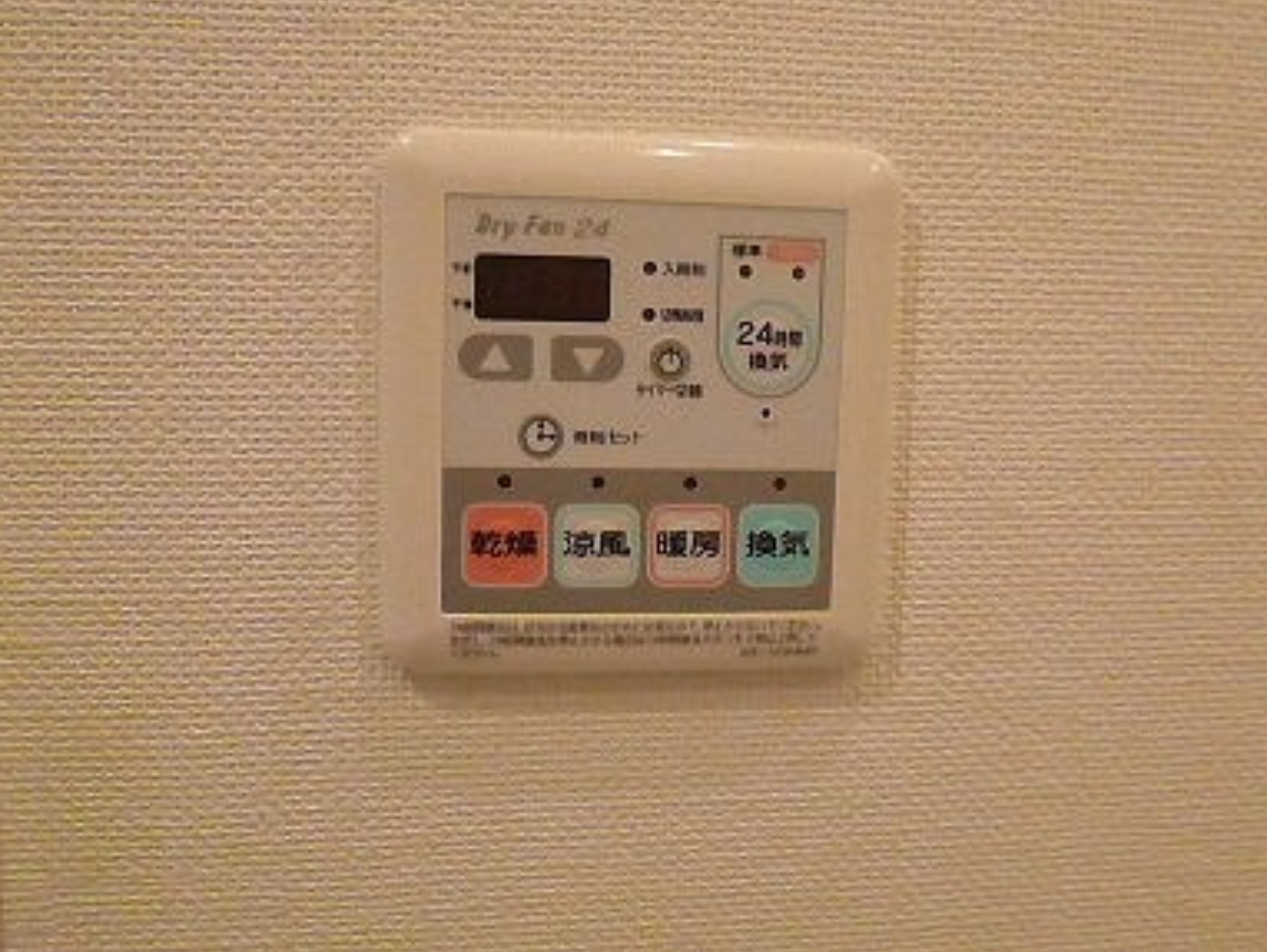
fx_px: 989
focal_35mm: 27
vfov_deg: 51.3
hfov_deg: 65.3
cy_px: 423
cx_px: 650
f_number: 2.5
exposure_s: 1/640
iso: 1600
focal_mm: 4.3
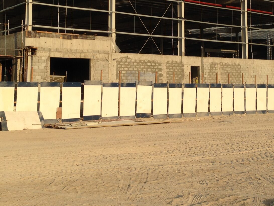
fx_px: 491
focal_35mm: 62
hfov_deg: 31.1
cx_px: 157
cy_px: 40
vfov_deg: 23.3
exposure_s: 1/2262
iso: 50
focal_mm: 4.12
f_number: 2.4
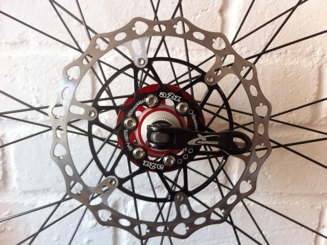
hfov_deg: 52.7
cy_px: 122
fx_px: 330
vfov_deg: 40.6
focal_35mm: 35
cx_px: 164
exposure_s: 1/17
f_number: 2.8
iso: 80
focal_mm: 3.85
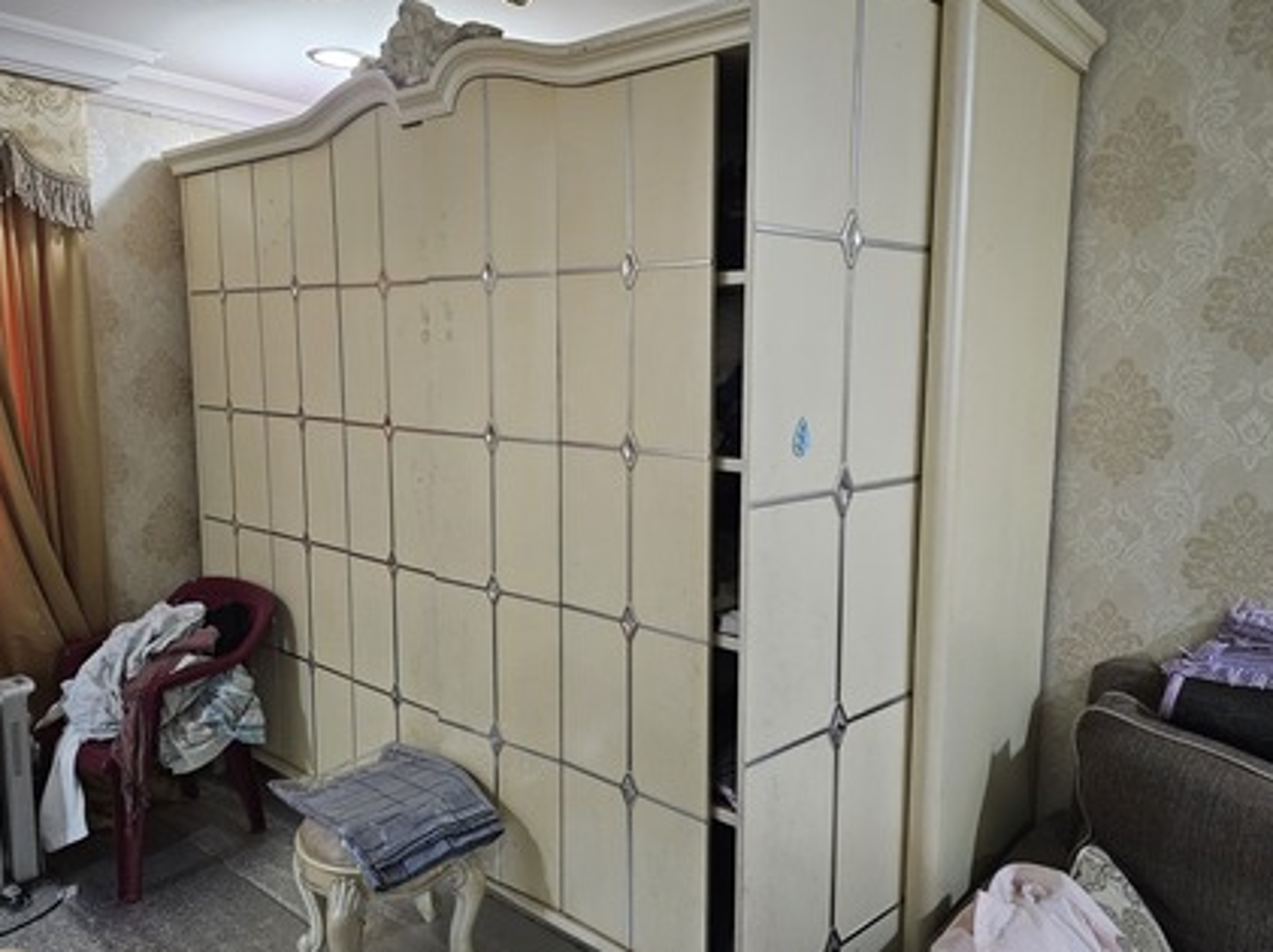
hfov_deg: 69.4
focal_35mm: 25
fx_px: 919
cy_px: 452
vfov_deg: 54.8
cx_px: 649
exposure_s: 1/60
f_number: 1.8
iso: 500
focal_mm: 5.4
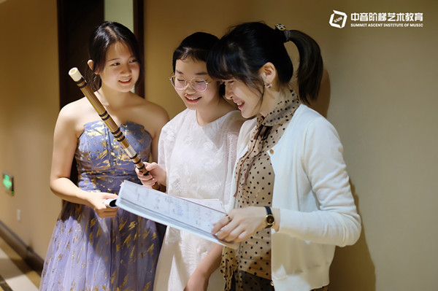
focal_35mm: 53
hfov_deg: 37.5
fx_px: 644
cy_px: 146
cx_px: 219
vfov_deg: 25.5
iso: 640
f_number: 1.4
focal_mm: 35
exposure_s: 1/75
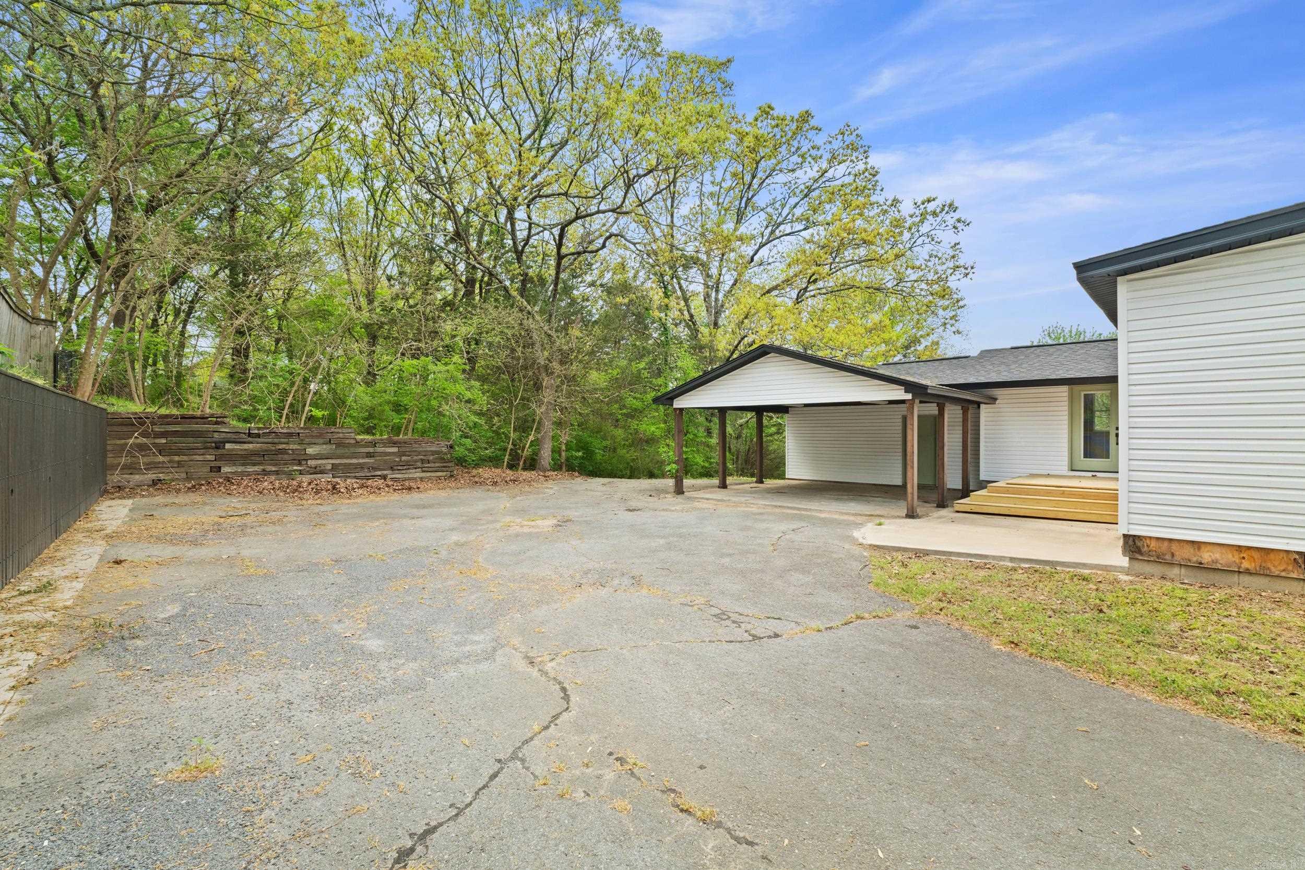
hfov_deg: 100.4
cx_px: 652
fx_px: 544
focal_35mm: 15
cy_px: 435
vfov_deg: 77.3
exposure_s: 1/50
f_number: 8
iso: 400
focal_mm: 10
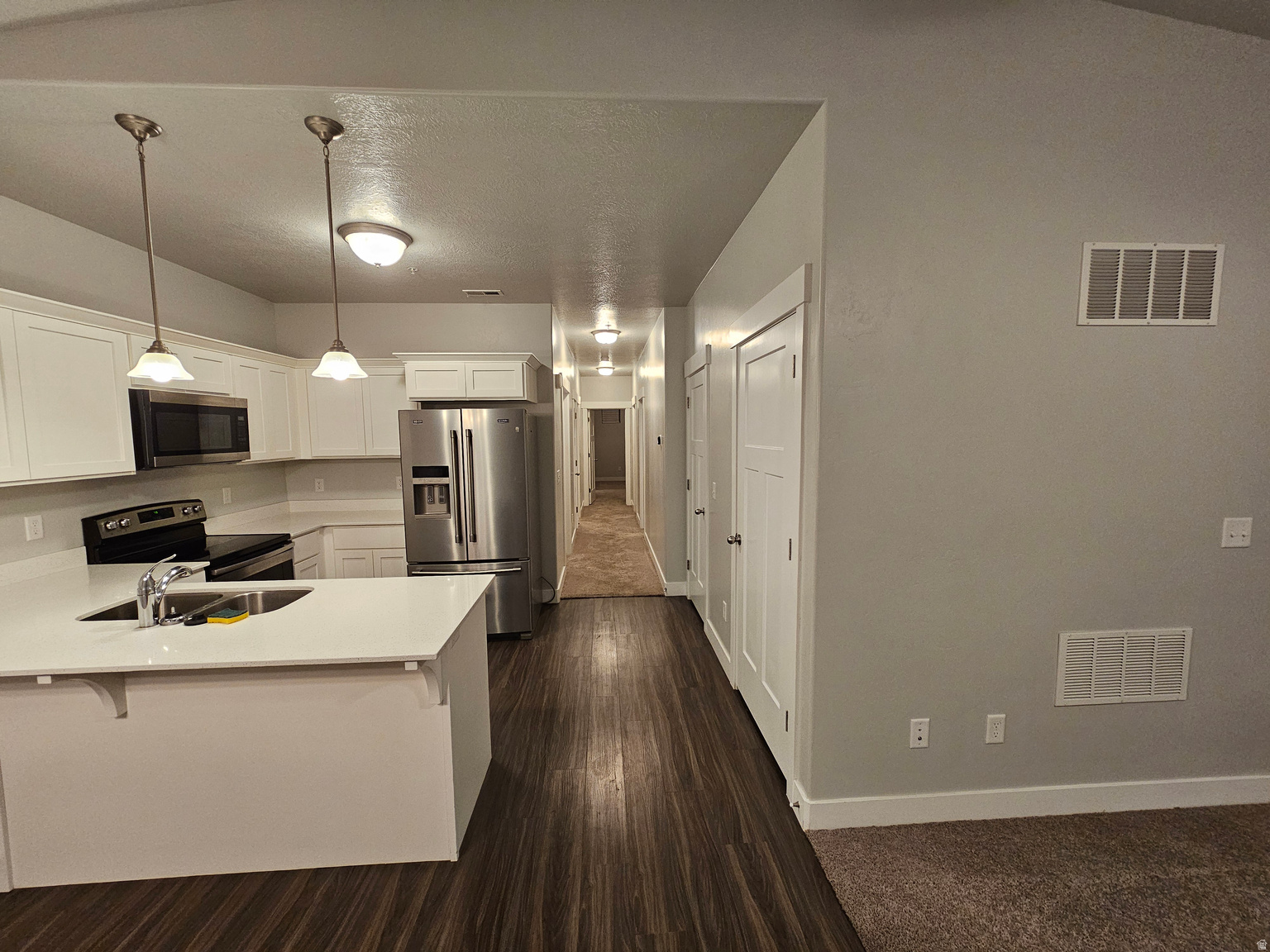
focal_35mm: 13
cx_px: 635
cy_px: 476
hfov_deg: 106.2
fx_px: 477
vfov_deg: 89.9
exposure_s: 1/60
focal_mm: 2.2
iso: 320
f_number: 2.2
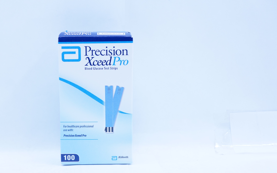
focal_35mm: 81
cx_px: 95
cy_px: 98
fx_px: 611
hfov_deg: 25.4
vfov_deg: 16.1
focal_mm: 40
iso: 800
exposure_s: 1/160
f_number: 5
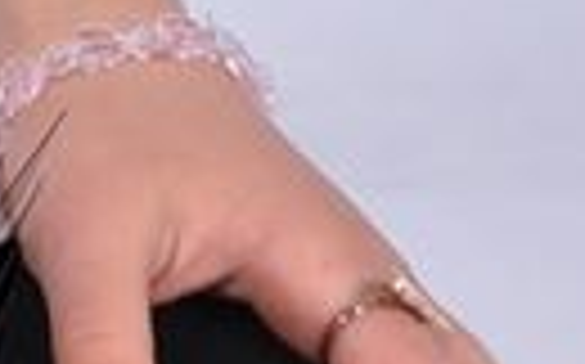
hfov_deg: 2.7
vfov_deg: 1.6
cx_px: -918
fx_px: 12377
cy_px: -1910
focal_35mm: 777
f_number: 8
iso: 250
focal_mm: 66
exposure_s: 1/200
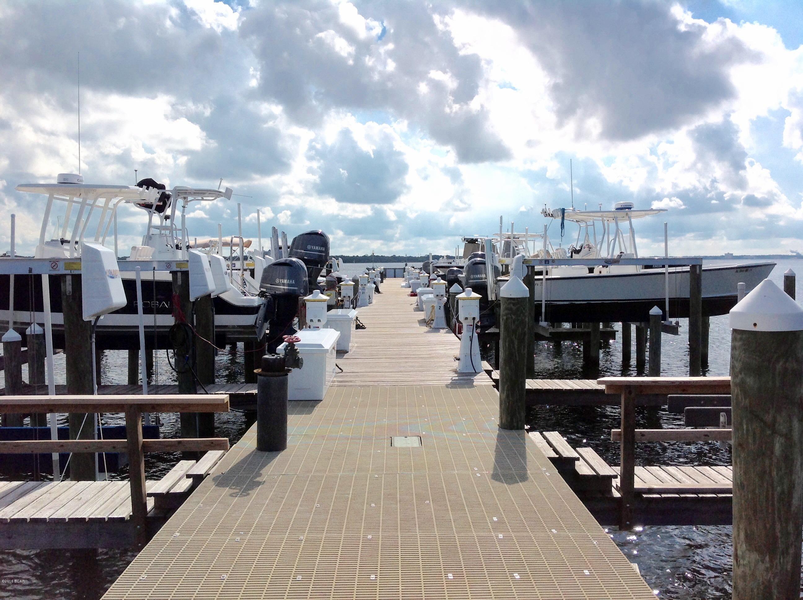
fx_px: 811
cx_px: 402
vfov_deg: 40.6
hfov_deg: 52.7
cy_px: 300
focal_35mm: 35
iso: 50
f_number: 2.4
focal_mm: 4.28
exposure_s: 1/5051
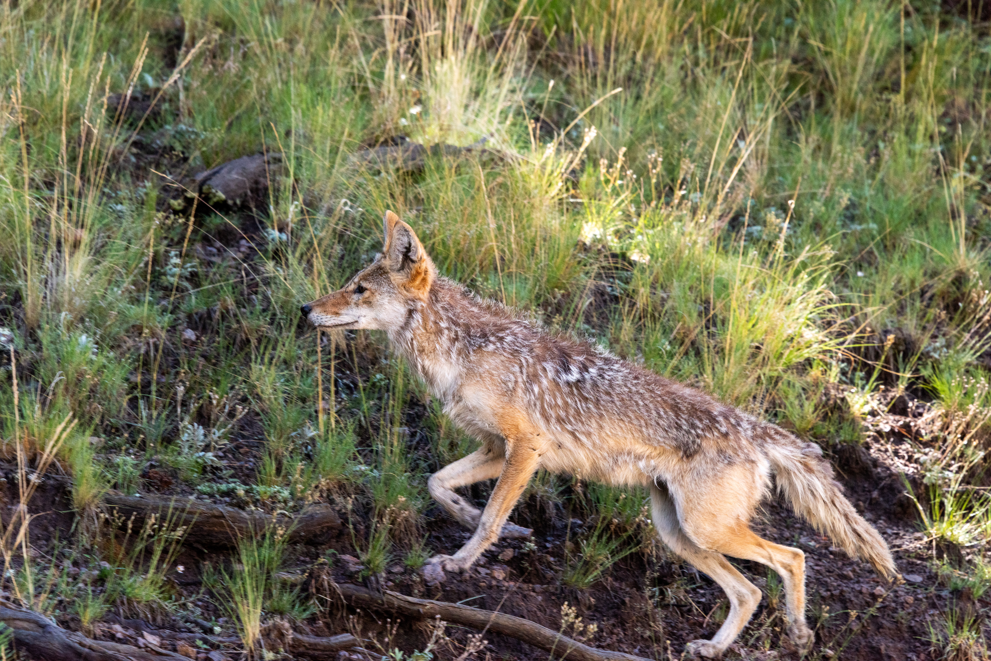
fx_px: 5507
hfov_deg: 10.3
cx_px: 496
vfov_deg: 6.9
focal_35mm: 200
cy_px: 330
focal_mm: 200
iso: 500
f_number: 11
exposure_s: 1/320
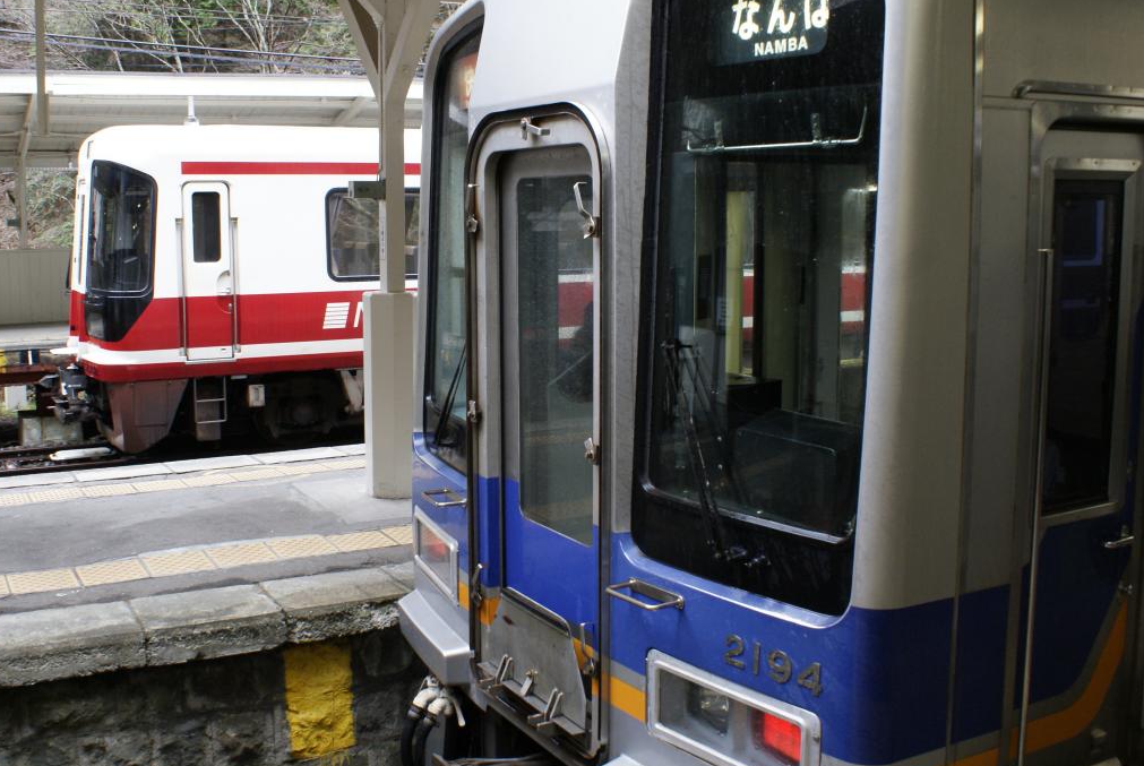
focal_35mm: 38
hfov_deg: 50.4
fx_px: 1209
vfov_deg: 35.1
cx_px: 475
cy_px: 354
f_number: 9
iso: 400
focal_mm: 20
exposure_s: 1/20
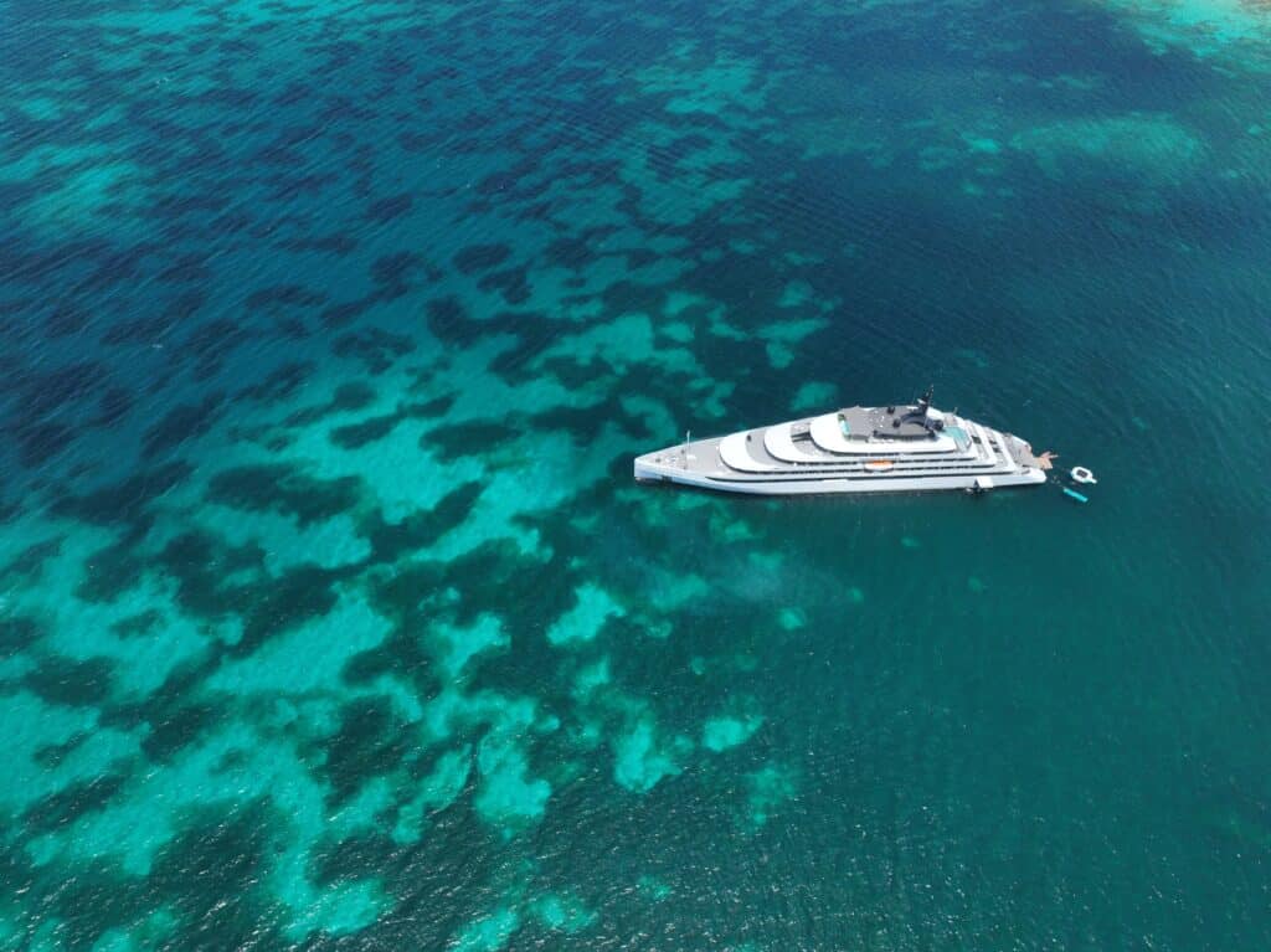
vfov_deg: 56.8
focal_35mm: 24
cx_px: 636
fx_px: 881
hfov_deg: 71.6
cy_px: 476
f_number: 2.8
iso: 200
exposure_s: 1/240
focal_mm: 12.29
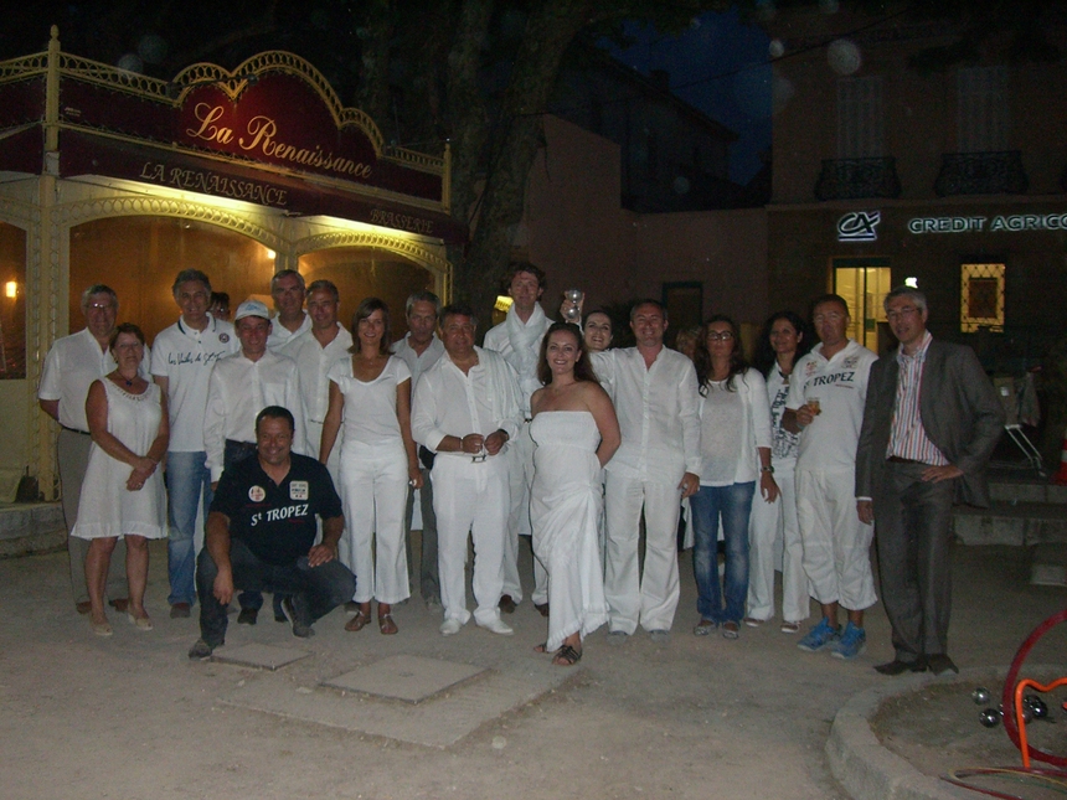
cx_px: 534
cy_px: 400
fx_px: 1171
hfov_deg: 49.0
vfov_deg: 37.7
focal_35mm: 38
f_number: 2.7
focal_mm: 6.2
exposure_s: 1/60
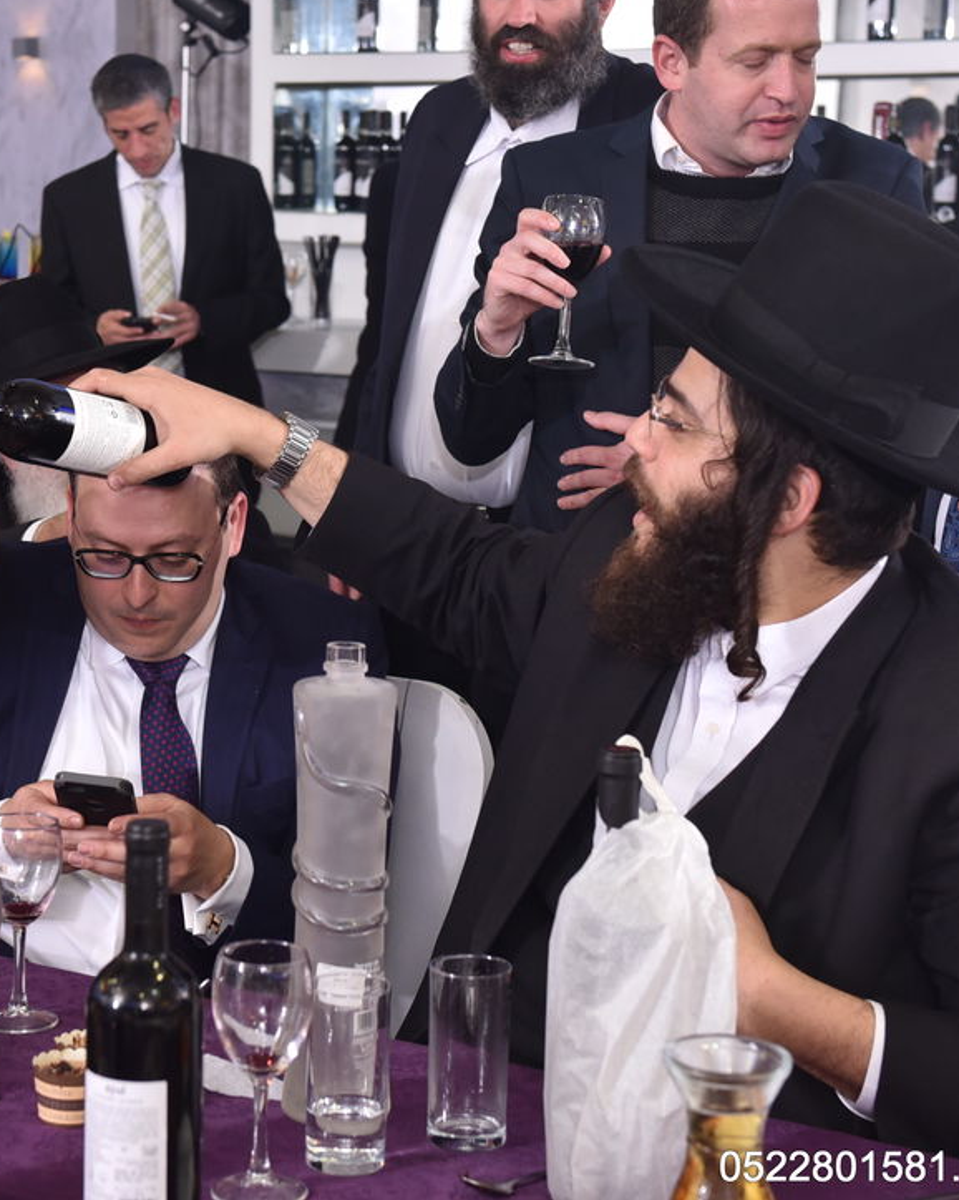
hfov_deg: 19.1
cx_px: 287
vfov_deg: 23.8
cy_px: 462
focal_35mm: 80
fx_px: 2839
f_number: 4
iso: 800
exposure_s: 1/125
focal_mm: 44
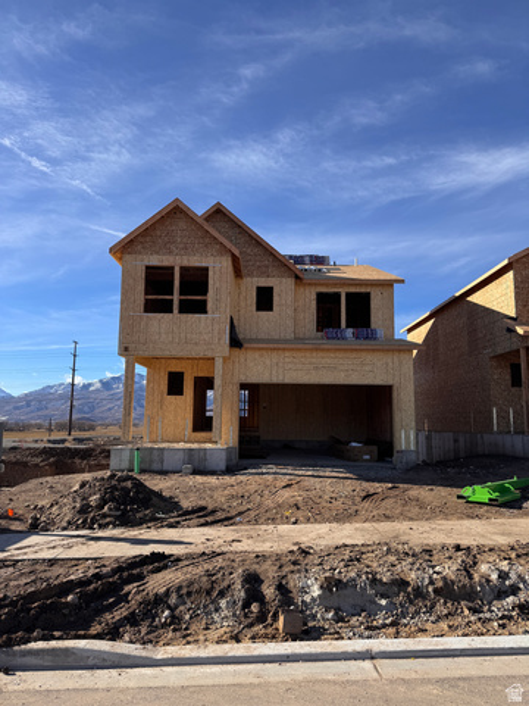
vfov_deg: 71.6
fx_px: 489
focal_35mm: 24
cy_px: 353
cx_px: 264
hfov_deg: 56.8
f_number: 1.78
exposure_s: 1/3802
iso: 80
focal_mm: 6.76
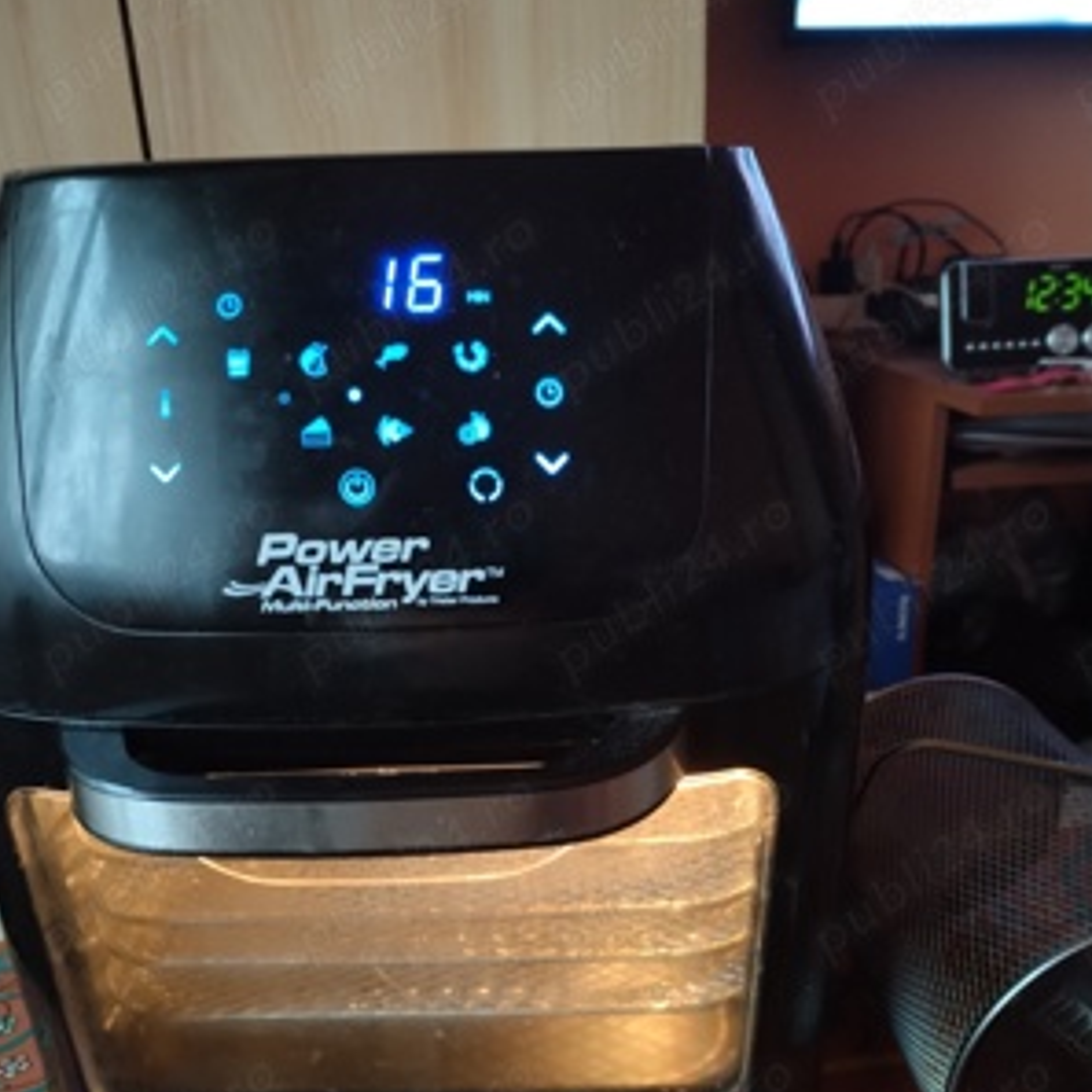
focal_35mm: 31
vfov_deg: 52.2
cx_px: 544
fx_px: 1106
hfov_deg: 52.5
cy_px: 647
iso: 1942
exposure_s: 1/12.5
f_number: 1.8
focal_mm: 4.75
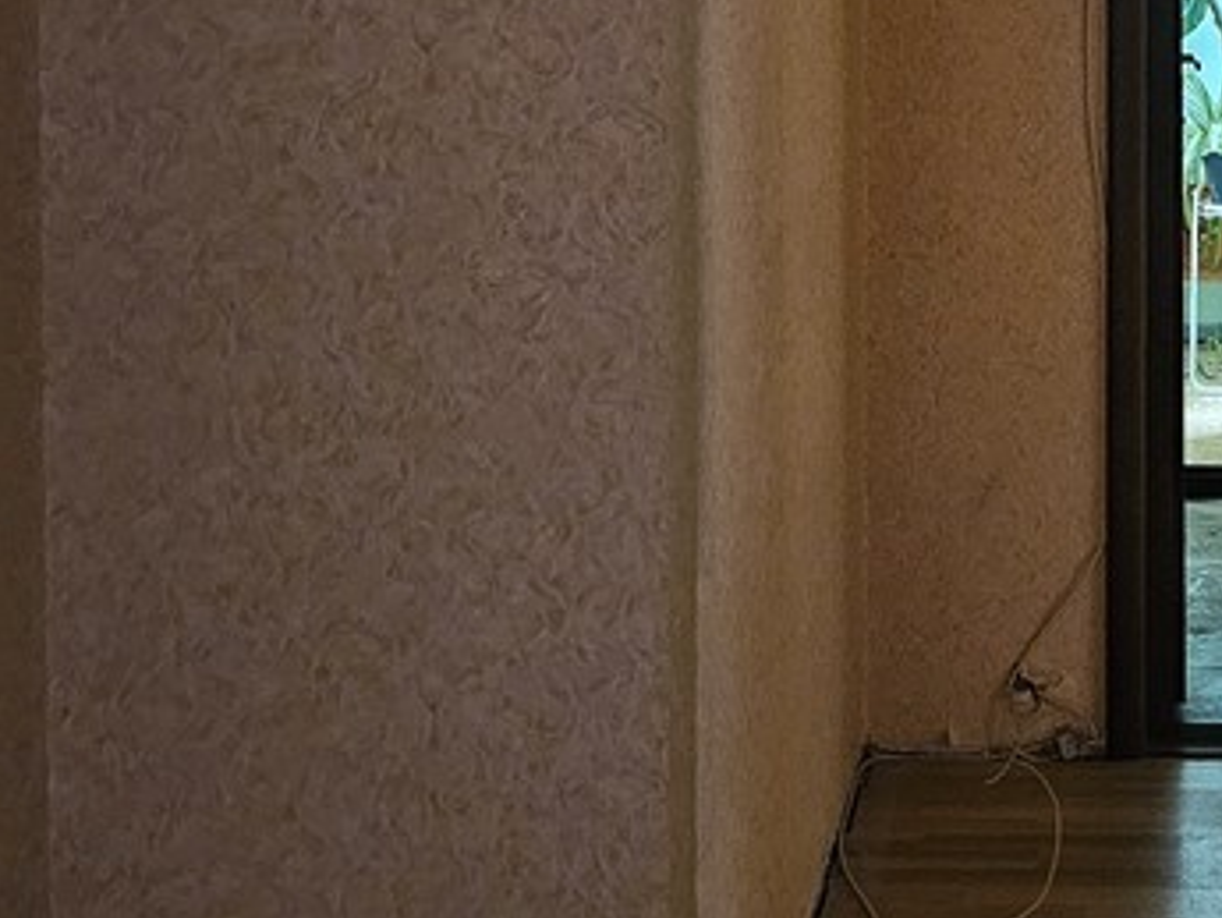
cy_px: -35
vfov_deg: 17.9
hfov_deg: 23.5
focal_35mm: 80
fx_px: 2825
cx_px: 1179
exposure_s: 1/25
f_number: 1.8
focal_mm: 5.4
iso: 800
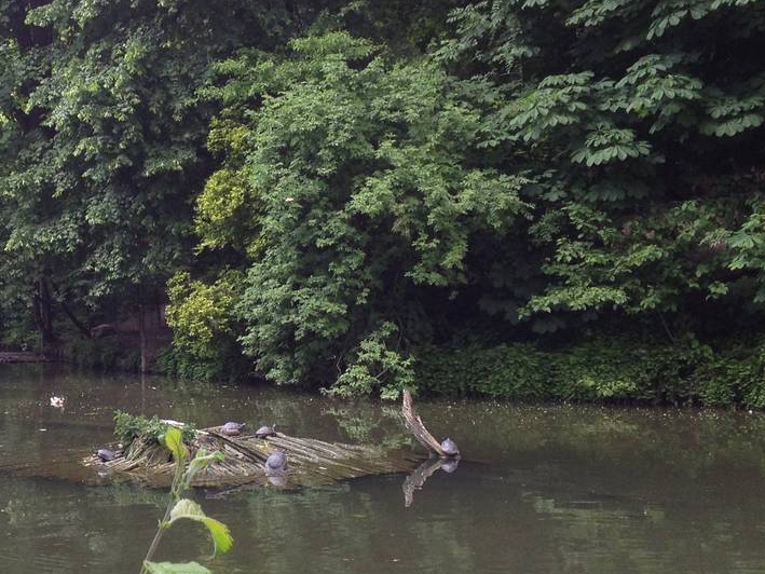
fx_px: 1746
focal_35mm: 79
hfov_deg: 24.1
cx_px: 86
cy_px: 235
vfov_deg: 18.7
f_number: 2.4
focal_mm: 4.28
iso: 50
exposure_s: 1/263
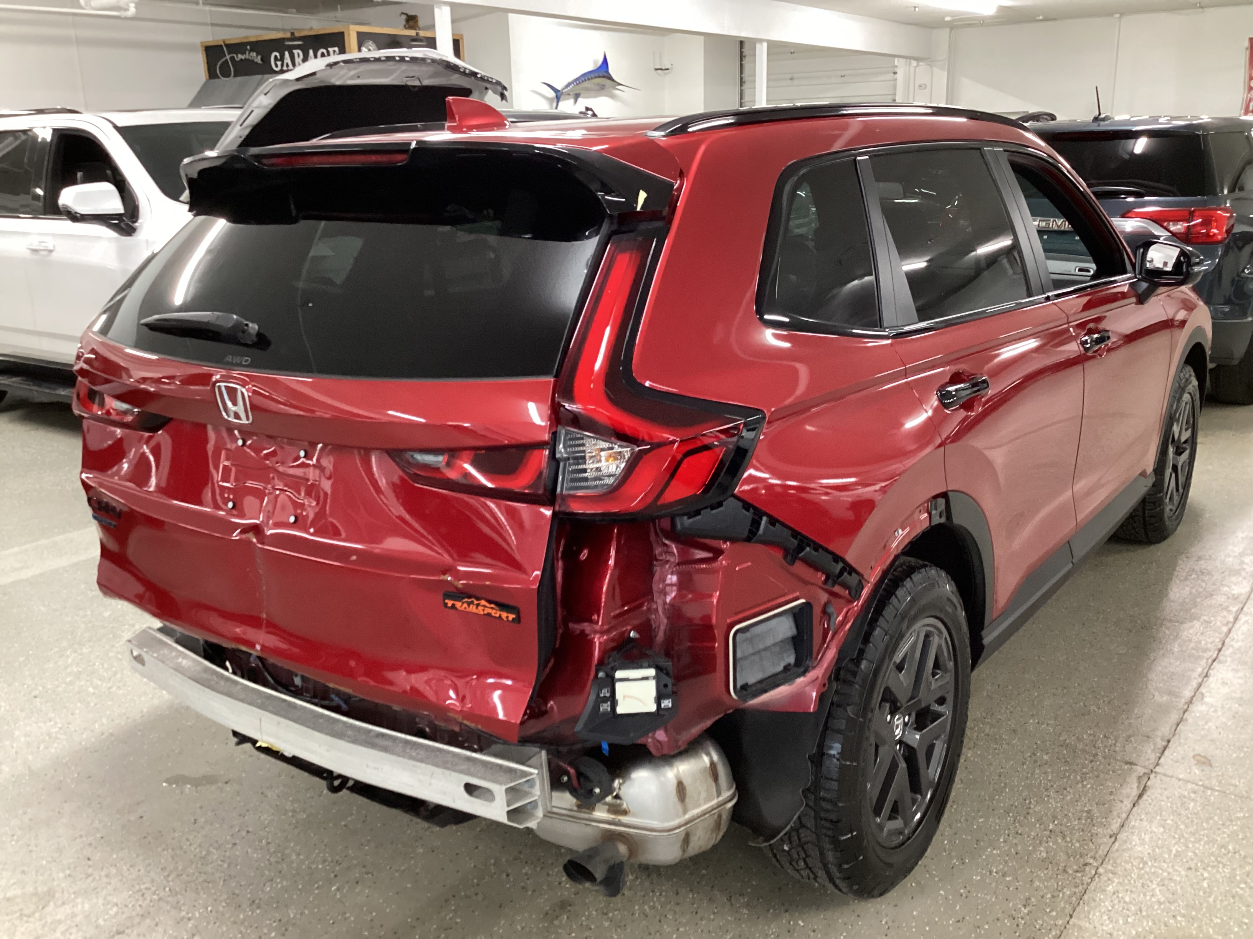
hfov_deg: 58.4
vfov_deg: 45.4
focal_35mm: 31
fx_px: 1122
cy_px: 470
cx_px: 626
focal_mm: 3.3
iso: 400
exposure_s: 1/33
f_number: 2.4
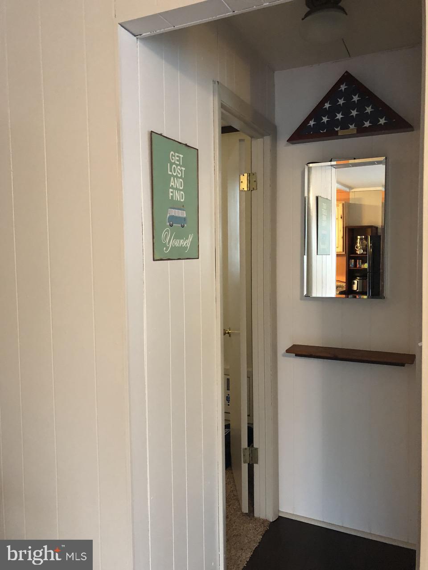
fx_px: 462
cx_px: 214
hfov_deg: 49.7
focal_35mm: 28
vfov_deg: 63.4
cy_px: 285
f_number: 1.8
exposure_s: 1/10
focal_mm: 3.99
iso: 100
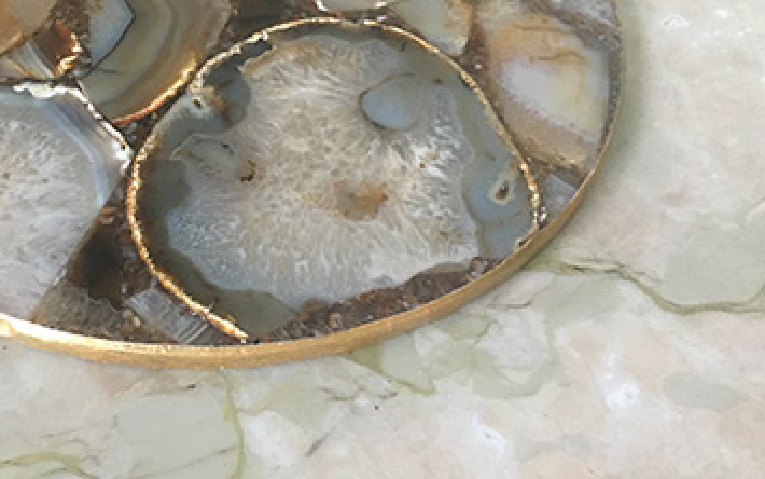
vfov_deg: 24.5
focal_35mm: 52
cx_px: 183
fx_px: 1084
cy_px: 106
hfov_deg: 37.8
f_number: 2.2
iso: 200
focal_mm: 4.15
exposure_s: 1/25
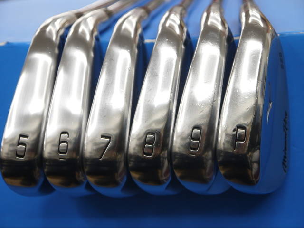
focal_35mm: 68
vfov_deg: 21.6
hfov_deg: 28.6
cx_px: 152
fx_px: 597
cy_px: 114
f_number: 5.2
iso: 320
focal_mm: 34
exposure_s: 1/80
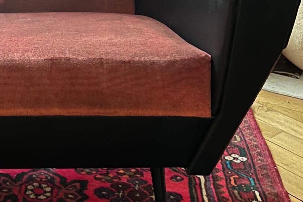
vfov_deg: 19.9
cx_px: 34
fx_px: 556
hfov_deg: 29.3
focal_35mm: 66
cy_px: -5
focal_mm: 5.1
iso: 1250
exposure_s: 1/14
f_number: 1.6
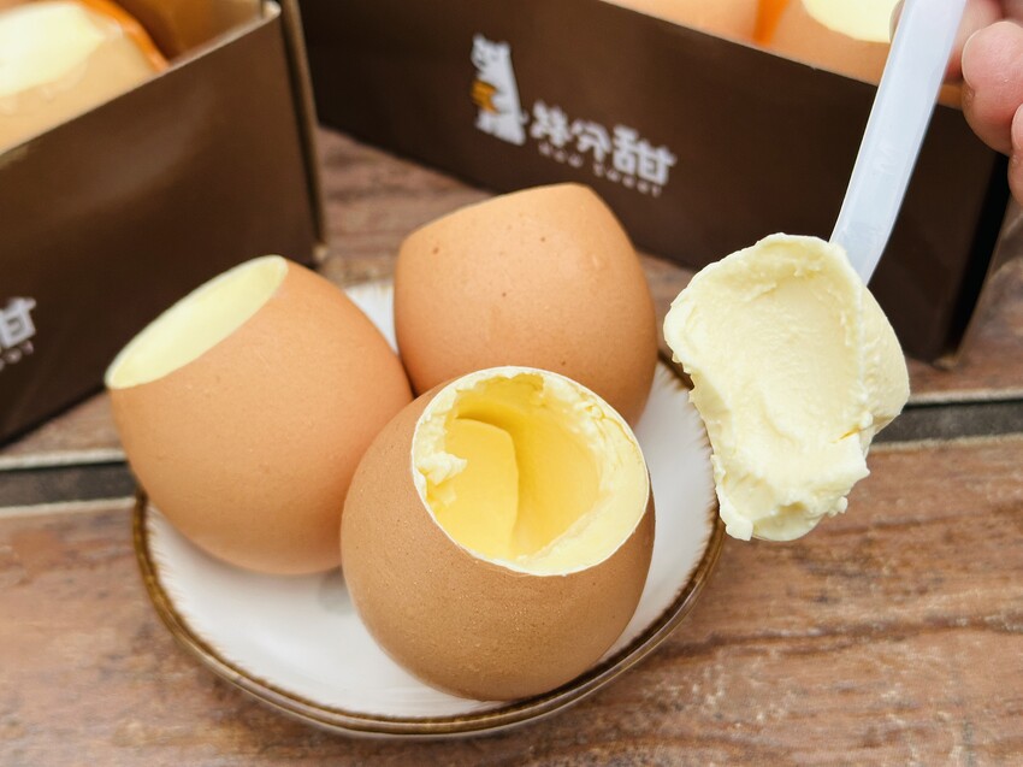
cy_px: 384
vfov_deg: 30.3
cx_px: 512
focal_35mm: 48
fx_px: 1418
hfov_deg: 39.7
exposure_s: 1/115
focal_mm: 6.86
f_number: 1.78
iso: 80
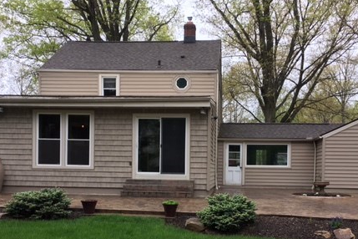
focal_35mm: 45
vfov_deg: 29.3
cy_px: 185
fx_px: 447
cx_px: 195
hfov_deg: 43.6
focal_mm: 4.15
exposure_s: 1/120
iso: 25
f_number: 2.2
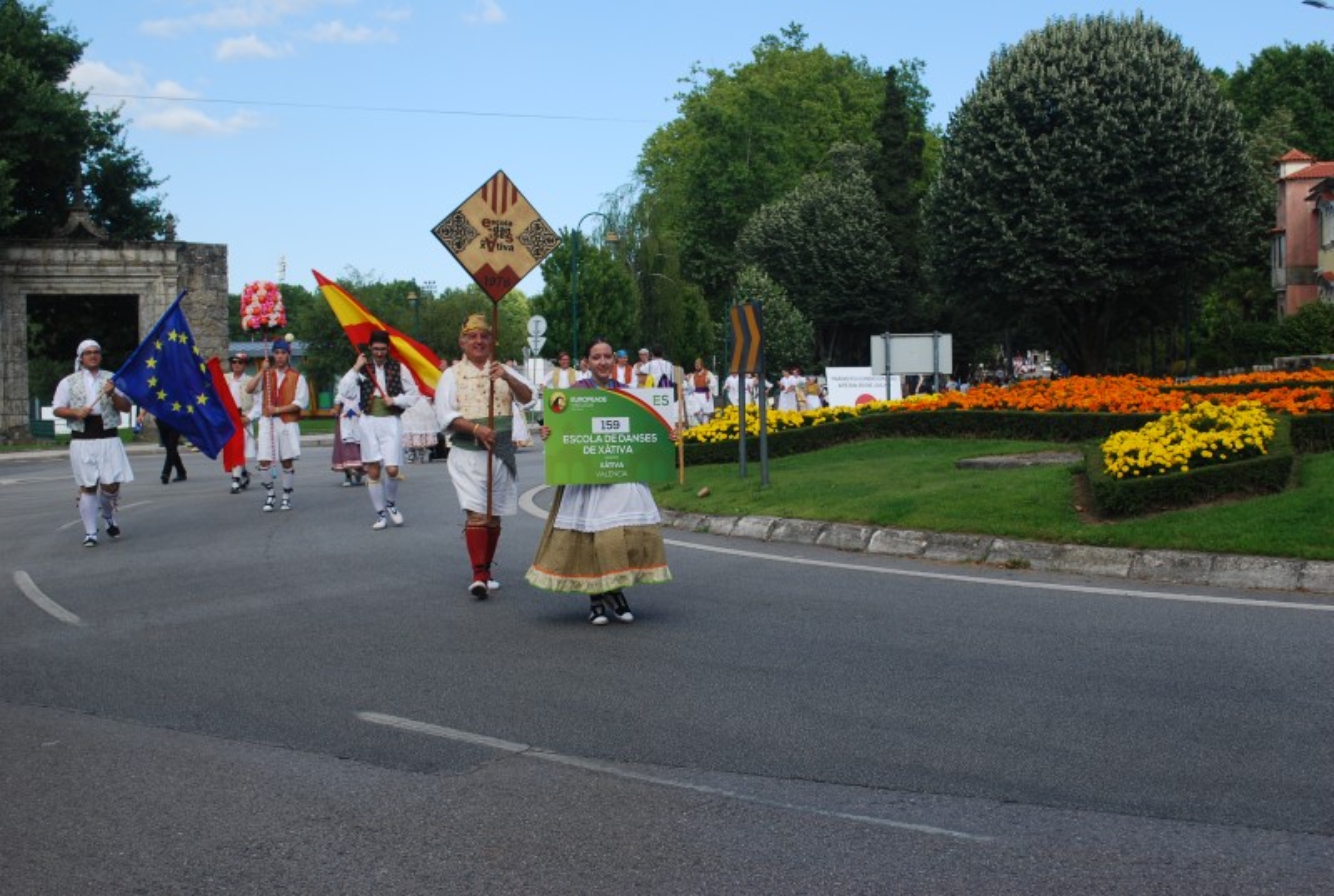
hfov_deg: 44.9
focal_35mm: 44
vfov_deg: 31.0
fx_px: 1615
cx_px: 667
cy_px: 448
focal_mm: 29
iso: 100
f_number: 6.3
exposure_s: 1/160
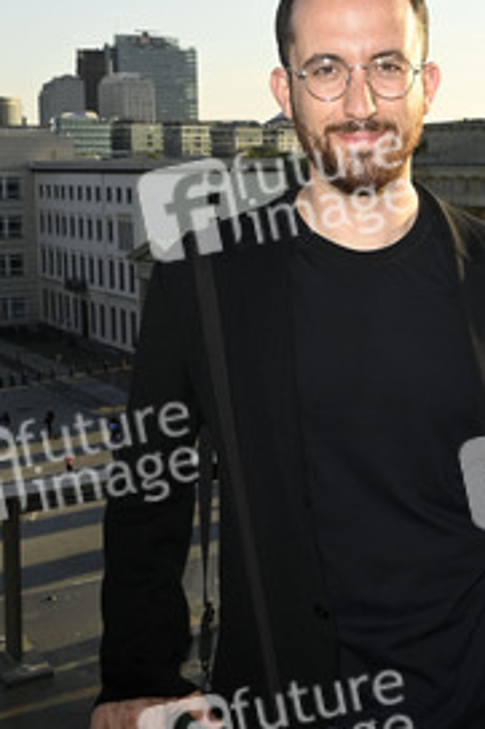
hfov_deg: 25.2
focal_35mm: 53
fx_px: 1072
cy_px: 332
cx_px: 354
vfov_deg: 37.5
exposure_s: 1/200
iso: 400
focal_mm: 36
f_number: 13
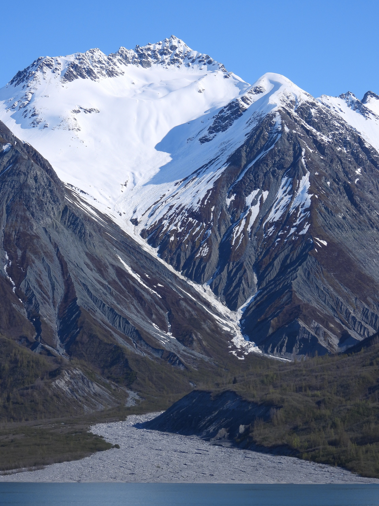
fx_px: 1825
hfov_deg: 11.9
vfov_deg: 15.8
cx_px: 190
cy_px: 253
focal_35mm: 125
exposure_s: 1/1250
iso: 100
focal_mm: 22.3
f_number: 4
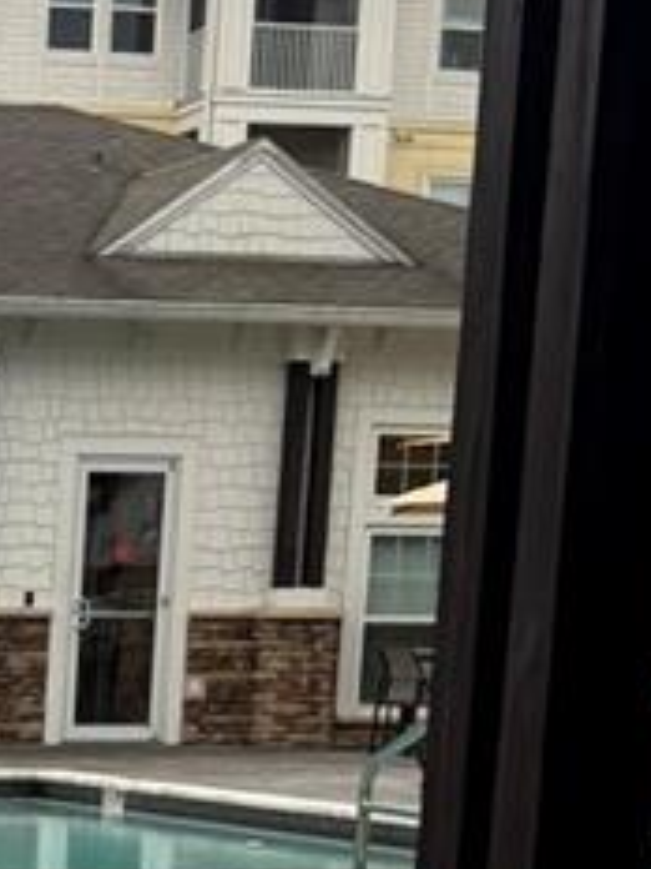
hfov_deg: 11.2
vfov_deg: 15.0
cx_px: -494
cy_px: 1191
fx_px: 3109
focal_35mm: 124
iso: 80
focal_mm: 6.76
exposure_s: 1/484
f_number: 1.78
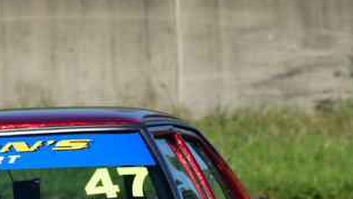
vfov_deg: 0.8
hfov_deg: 1.4
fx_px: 14868
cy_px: 294
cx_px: -79
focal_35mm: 1588
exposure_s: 1/640
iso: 400
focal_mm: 390
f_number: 13
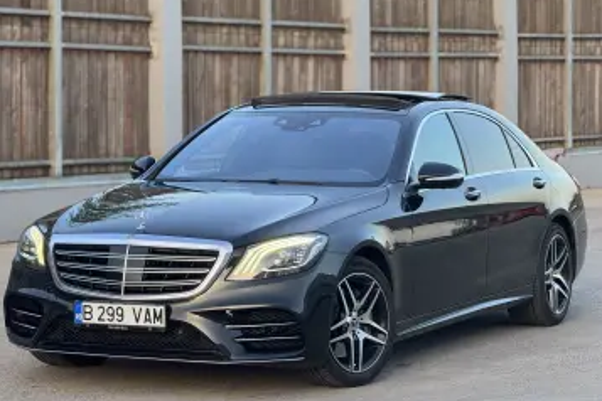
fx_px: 2107
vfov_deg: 10.9
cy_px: 217
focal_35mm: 126
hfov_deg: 16.3
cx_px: 302
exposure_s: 1/99
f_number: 2.8
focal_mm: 15.66
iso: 100
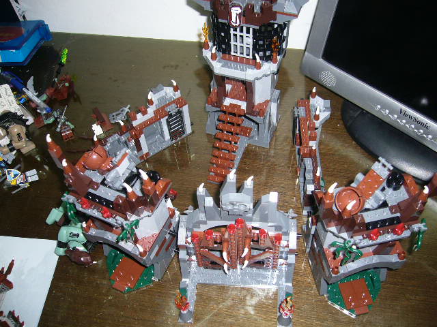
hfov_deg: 52.6
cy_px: 164
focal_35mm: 35
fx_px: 442
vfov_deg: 40.7
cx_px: 218
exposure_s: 1/60
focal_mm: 5.8
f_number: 2.8
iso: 100
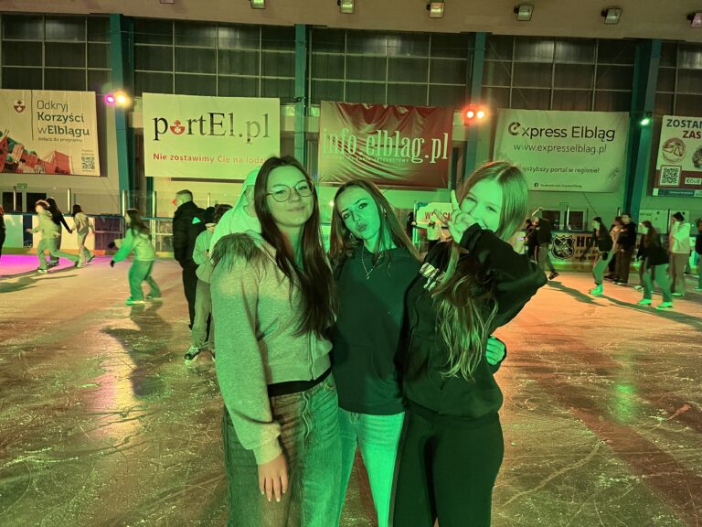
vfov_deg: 53.1
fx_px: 527
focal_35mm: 26
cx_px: 351
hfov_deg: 67.3
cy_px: 264
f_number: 1.6
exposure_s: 1/50
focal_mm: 5.1
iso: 500
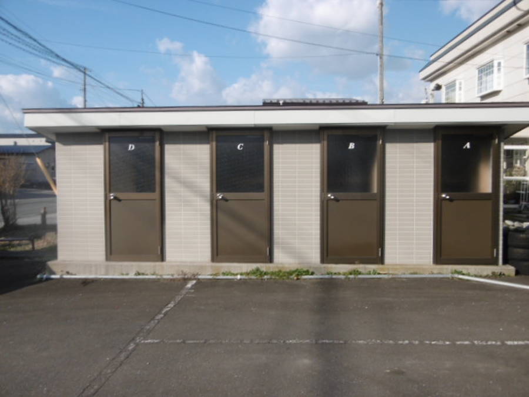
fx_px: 489
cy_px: 198
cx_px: 264
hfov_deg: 56.8
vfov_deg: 44.2
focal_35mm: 32
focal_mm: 5.8
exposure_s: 1/160
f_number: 8.8
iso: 100
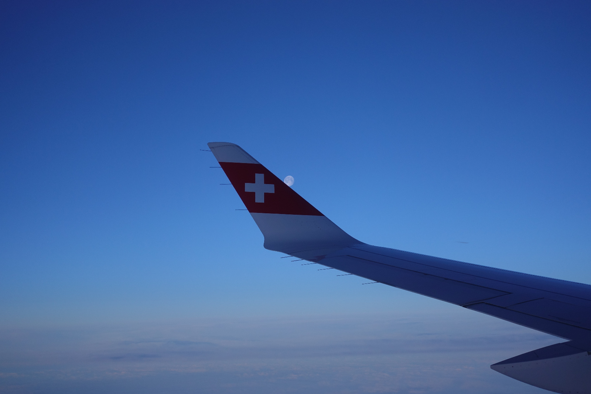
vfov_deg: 19.4
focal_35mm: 70
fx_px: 1149
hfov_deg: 28.8
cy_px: 197
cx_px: 296
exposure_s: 1/160
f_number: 2.8
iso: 125
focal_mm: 25.7
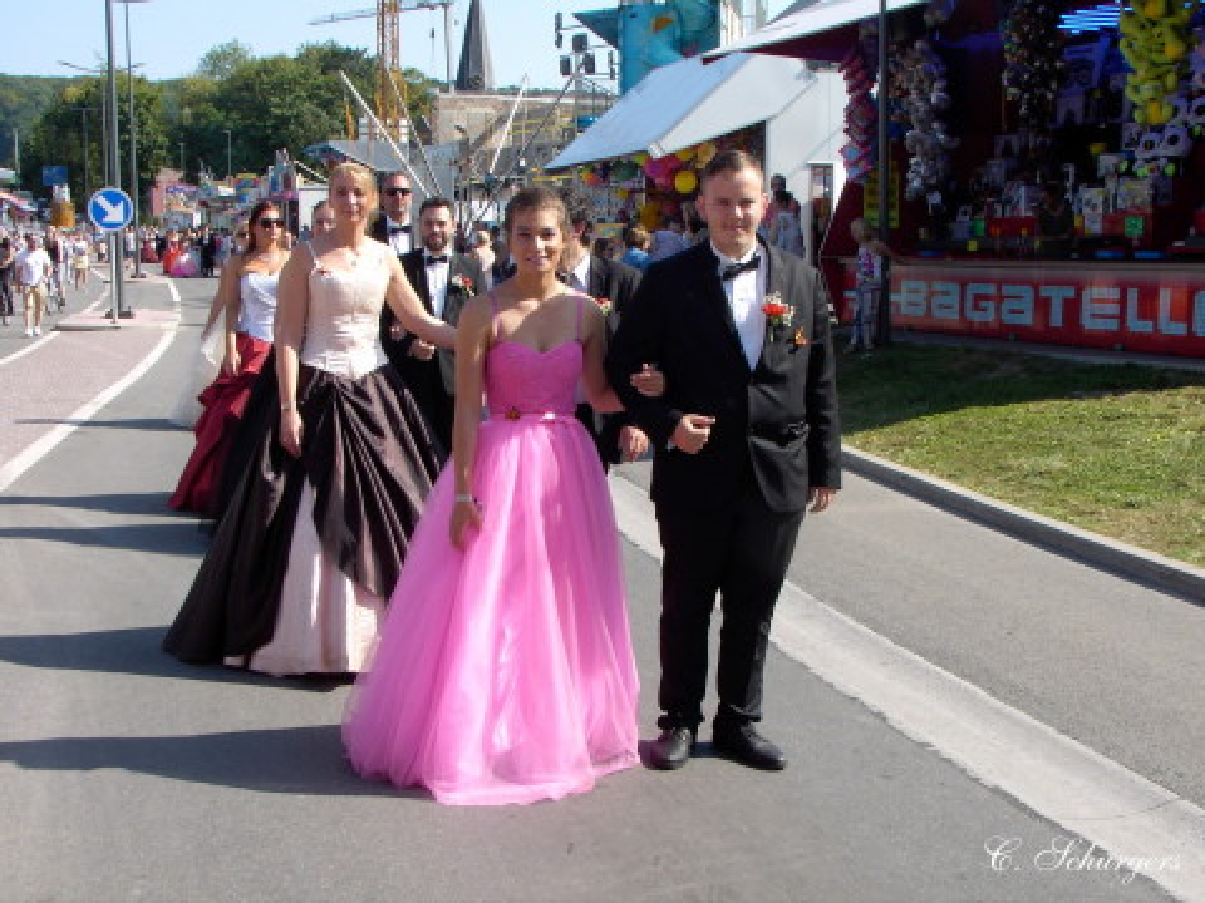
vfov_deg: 29.7
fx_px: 1706
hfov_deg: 38.9
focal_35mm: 49
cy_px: 452
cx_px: 602
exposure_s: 1/200
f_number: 5
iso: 70
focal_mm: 7.5
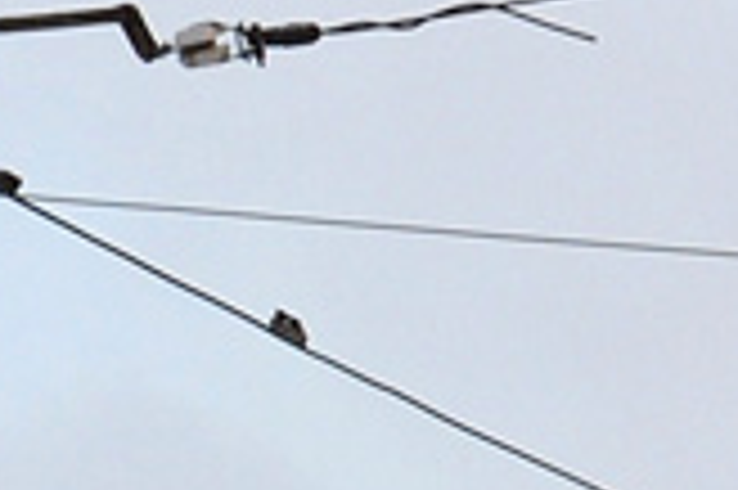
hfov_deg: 4.9
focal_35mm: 417
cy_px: 1535
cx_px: 328
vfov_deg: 3.2
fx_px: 8540
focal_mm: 38
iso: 200
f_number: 6.3
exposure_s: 1/320
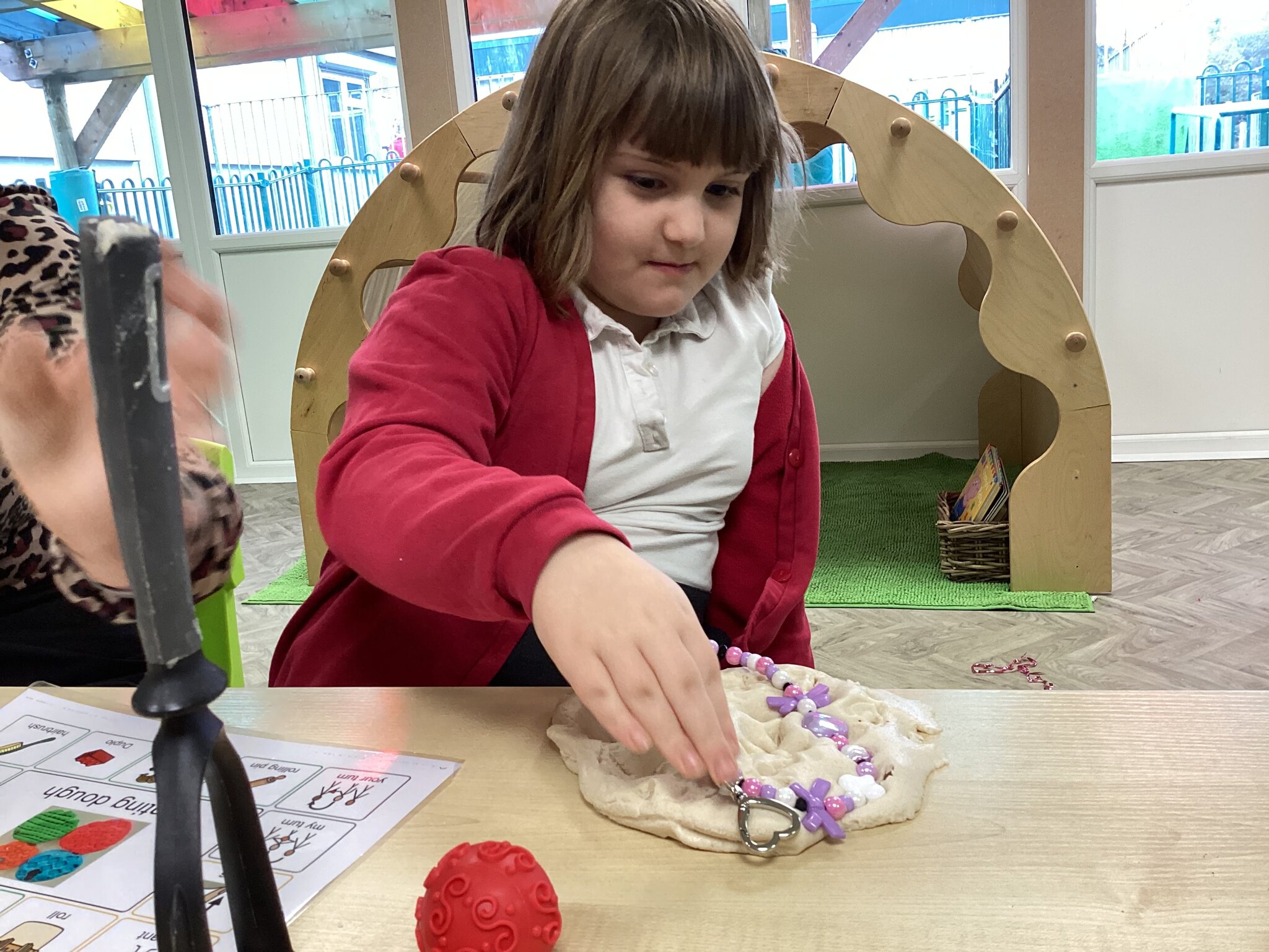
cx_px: 634
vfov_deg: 45.4
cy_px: 476
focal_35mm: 31
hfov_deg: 58.4
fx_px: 1136
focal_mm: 3.3
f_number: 2.4
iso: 100
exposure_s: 1/60
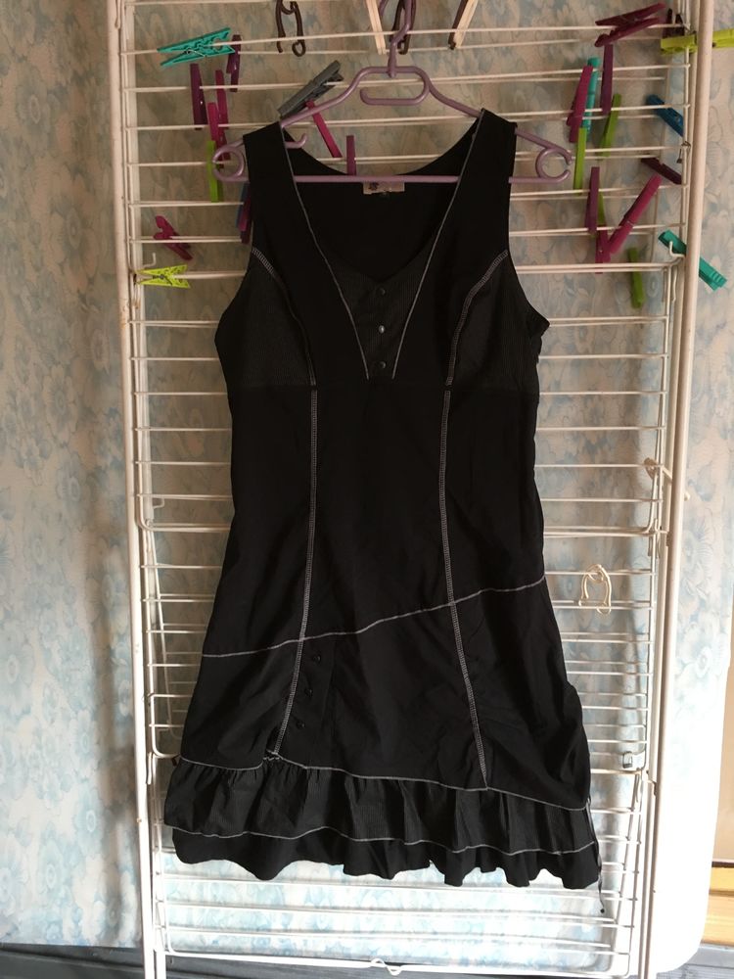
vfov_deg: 61.7
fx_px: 820
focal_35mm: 29
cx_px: 367
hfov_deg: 48.2
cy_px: 490
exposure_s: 1/33
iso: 125
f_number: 2.2
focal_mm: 4.15
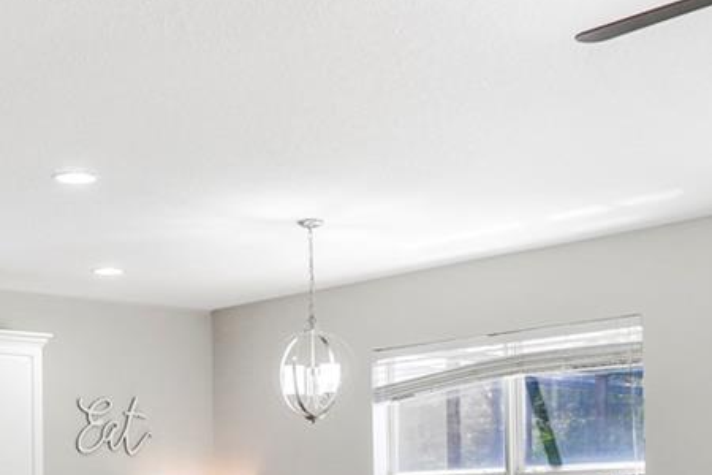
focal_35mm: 64
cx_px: 266
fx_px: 1266
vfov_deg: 20.5
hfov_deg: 31.3
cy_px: 478
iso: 100
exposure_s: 1/50
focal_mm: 12
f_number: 2.2
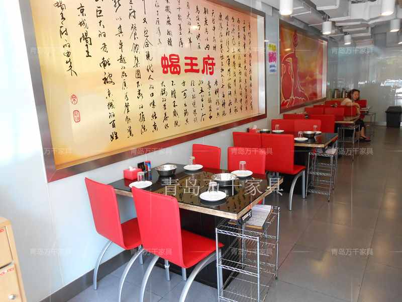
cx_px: 201
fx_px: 302
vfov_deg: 53.1
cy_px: 151
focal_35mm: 26
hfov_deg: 67.3
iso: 160
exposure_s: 1/30
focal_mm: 4.6
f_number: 3.5
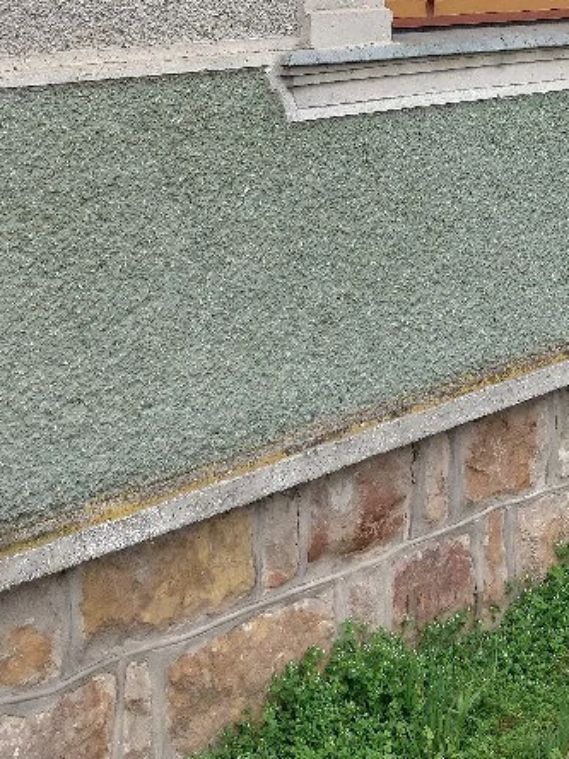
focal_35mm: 75
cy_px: -204
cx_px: 448
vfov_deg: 23.3
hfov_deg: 19.5
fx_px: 1644
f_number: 1.8
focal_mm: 5.23
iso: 32
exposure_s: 1/100
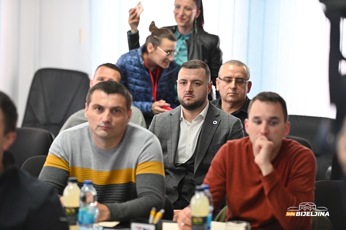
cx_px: 173
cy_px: 115
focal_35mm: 130
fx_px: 1248
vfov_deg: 10.5
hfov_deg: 15.8
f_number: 2.8
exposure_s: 1/320
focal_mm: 130
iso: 2500
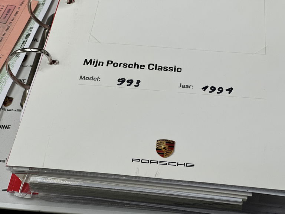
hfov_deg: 25.3
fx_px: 634
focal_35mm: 77
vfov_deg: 19.1
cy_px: 107
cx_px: 142
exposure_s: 1/100
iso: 40
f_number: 2.8
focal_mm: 9
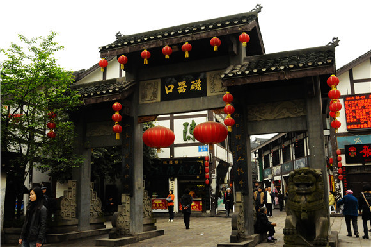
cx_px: 186
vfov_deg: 36.8
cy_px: 124
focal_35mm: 36
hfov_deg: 53.2
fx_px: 370
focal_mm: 24
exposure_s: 1/320
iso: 2000
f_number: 8
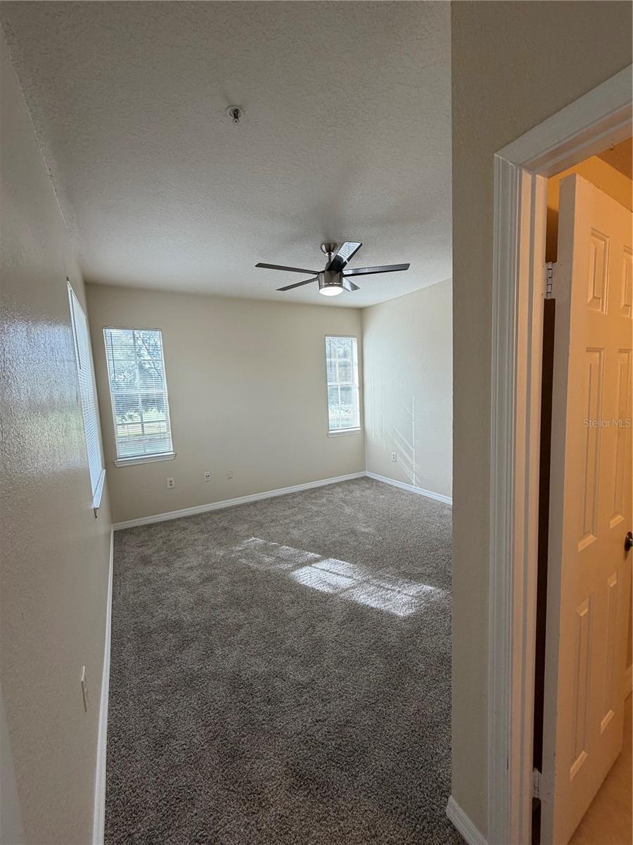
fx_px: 341
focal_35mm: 14
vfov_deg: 102.1
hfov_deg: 85.7
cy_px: 422
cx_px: 316
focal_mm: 2.22
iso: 125
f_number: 2.2
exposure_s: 1/120
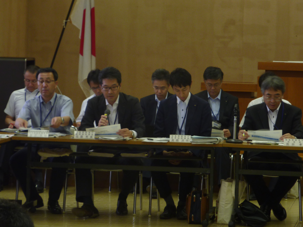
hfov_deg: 10.5
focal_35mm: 189
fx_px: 1654
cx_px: 152
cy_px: 114
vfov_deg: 7.9
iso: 80
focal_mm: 25.9
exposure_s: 1/8
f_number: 4.5
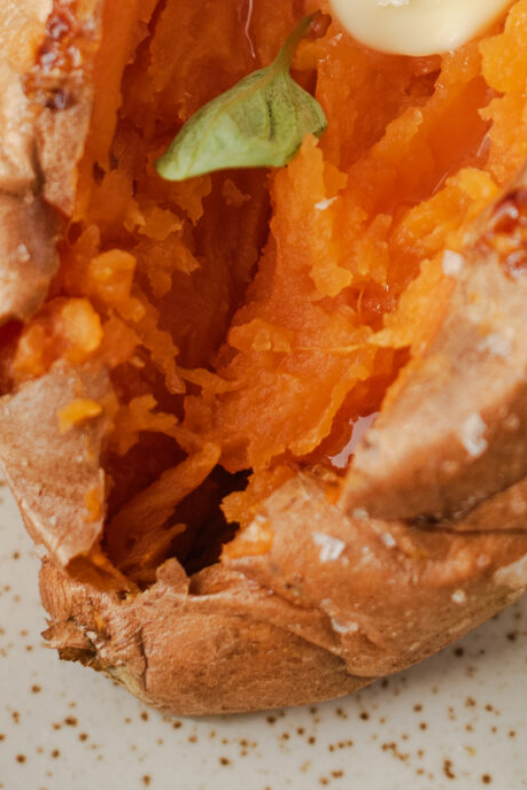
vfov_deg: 10.8
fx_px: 4082
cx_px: 538
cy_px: -239
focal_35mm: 186
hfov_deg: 7.4
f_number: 3.5
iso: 200
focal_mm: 50
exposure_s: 1/400
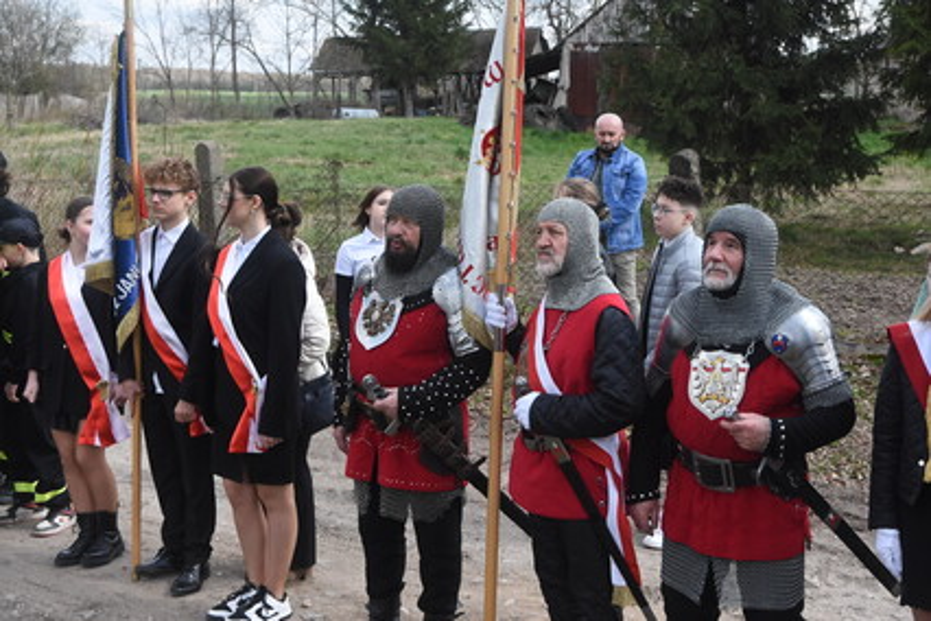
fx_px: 1241
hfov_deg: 41.1
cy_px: 310
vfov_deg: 28.1
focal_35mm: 48
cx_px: 466
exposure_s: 1/3200
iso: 1250
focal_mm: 32
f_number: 4
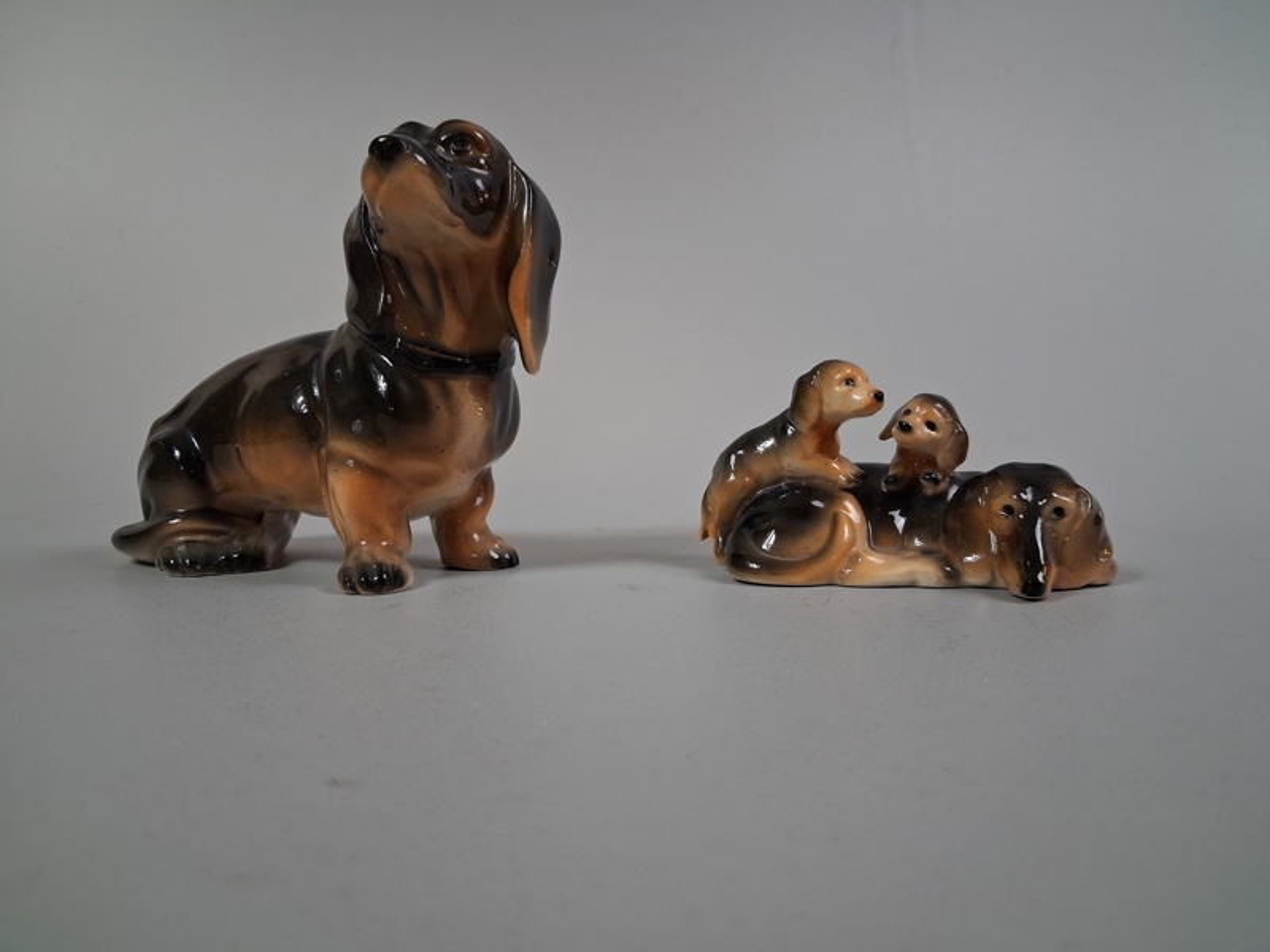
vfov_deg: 51.4
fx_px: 991
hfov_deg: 65.3
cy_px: 476
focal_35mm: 27
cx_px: 635
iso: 250
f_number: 1.8
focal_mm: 4
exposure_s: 1/50
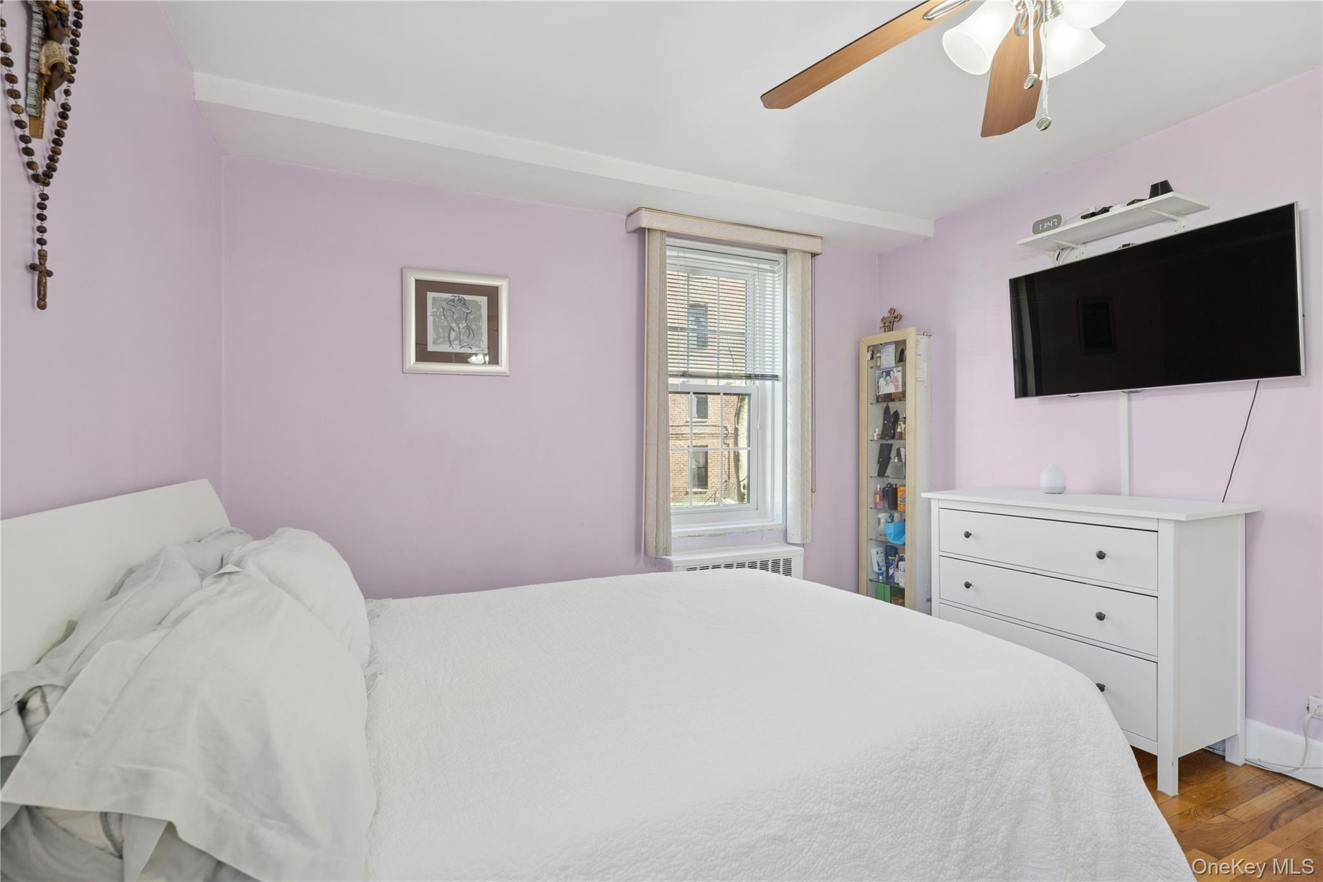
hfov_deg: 95.0
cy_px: 441
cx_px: 662
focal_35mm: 16
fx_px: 606
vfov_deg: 72.0
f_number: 8
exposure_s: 1/60
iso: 400
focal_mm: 16.5
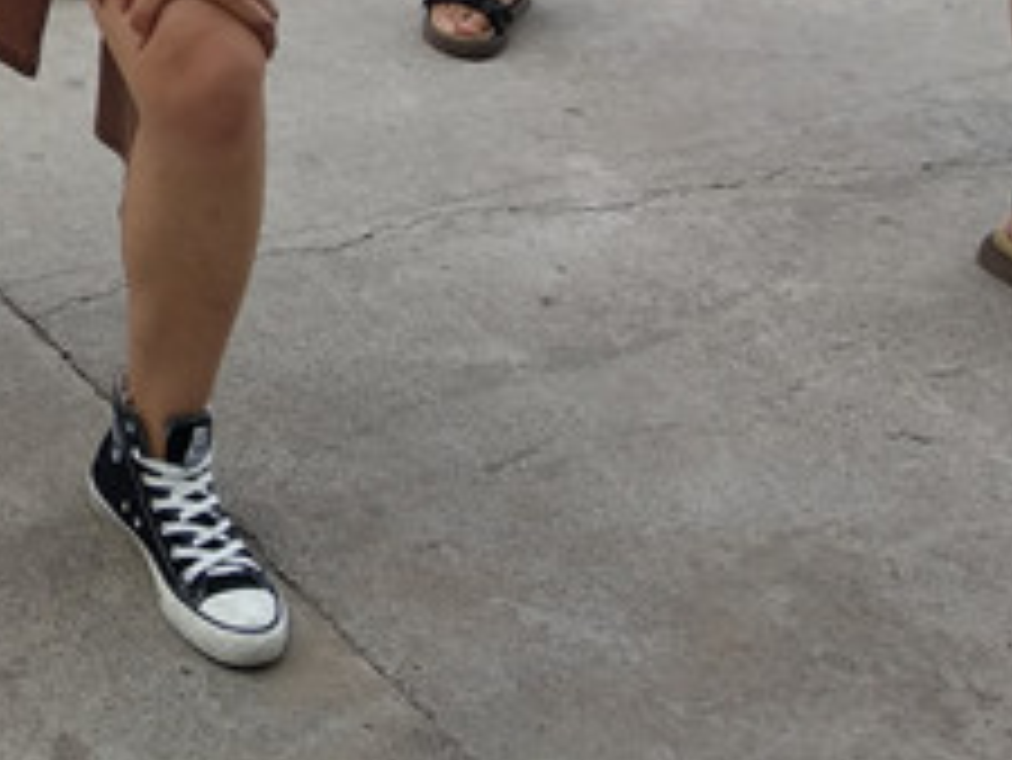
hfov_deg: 23.2
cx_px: -319
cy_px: -243
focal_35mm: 74
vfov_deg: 18.5
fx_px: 2165
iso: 125
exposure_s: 1/311
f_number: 2.2
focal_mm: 3.81
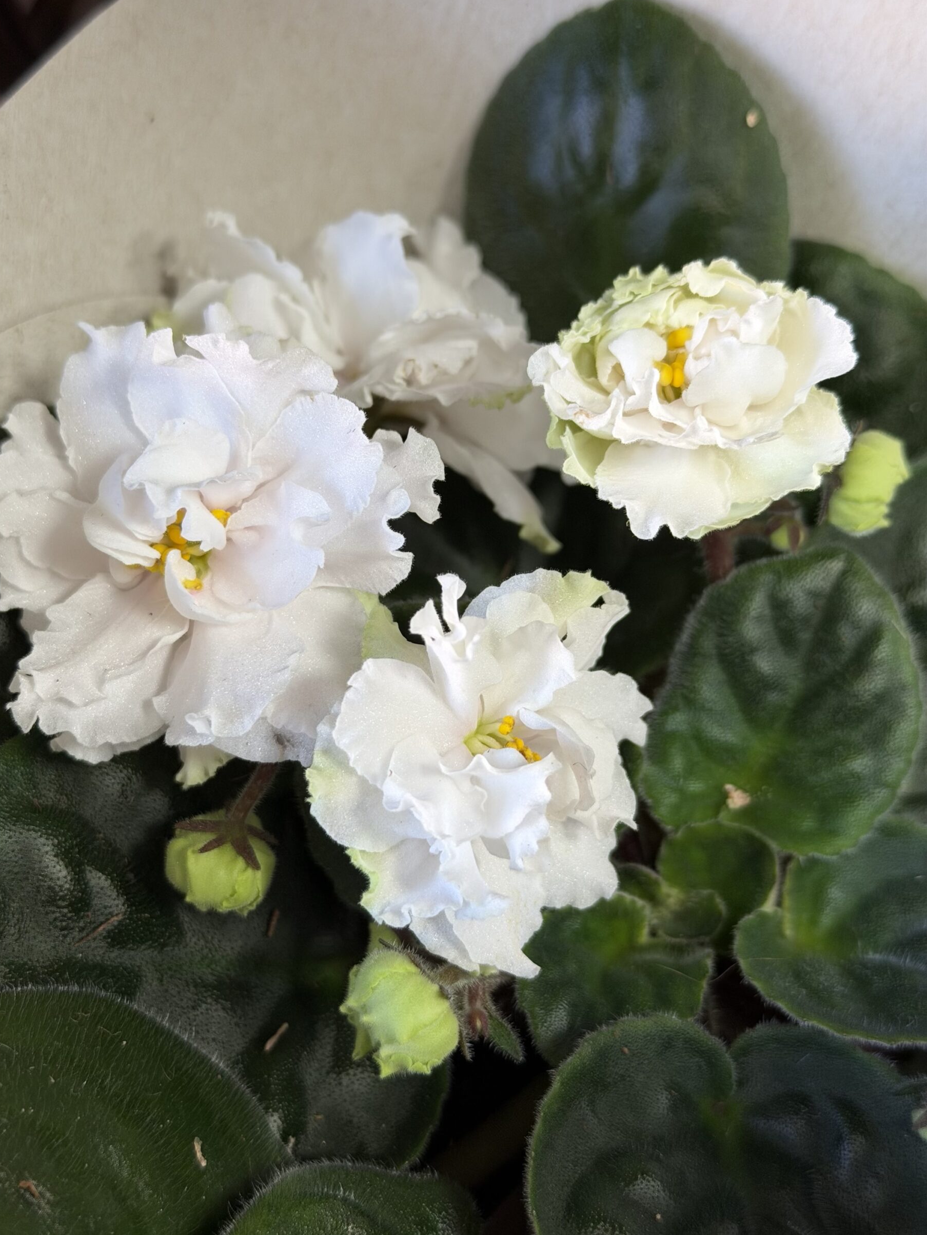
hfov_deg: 28.6
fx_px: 1821
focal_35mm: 51
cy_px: 611
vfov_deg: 37.5
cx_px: 436
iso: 100
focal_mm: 6.76
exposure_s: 1/60
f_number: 1.78
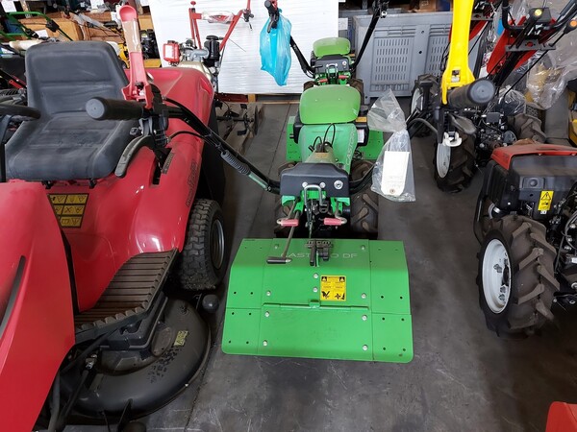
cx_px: 288
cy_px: 216
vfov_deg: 56.8
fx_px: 400
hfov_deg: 71.6
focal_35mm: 24
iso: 200
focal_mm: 5.23
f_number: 1.8
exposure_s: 1/25
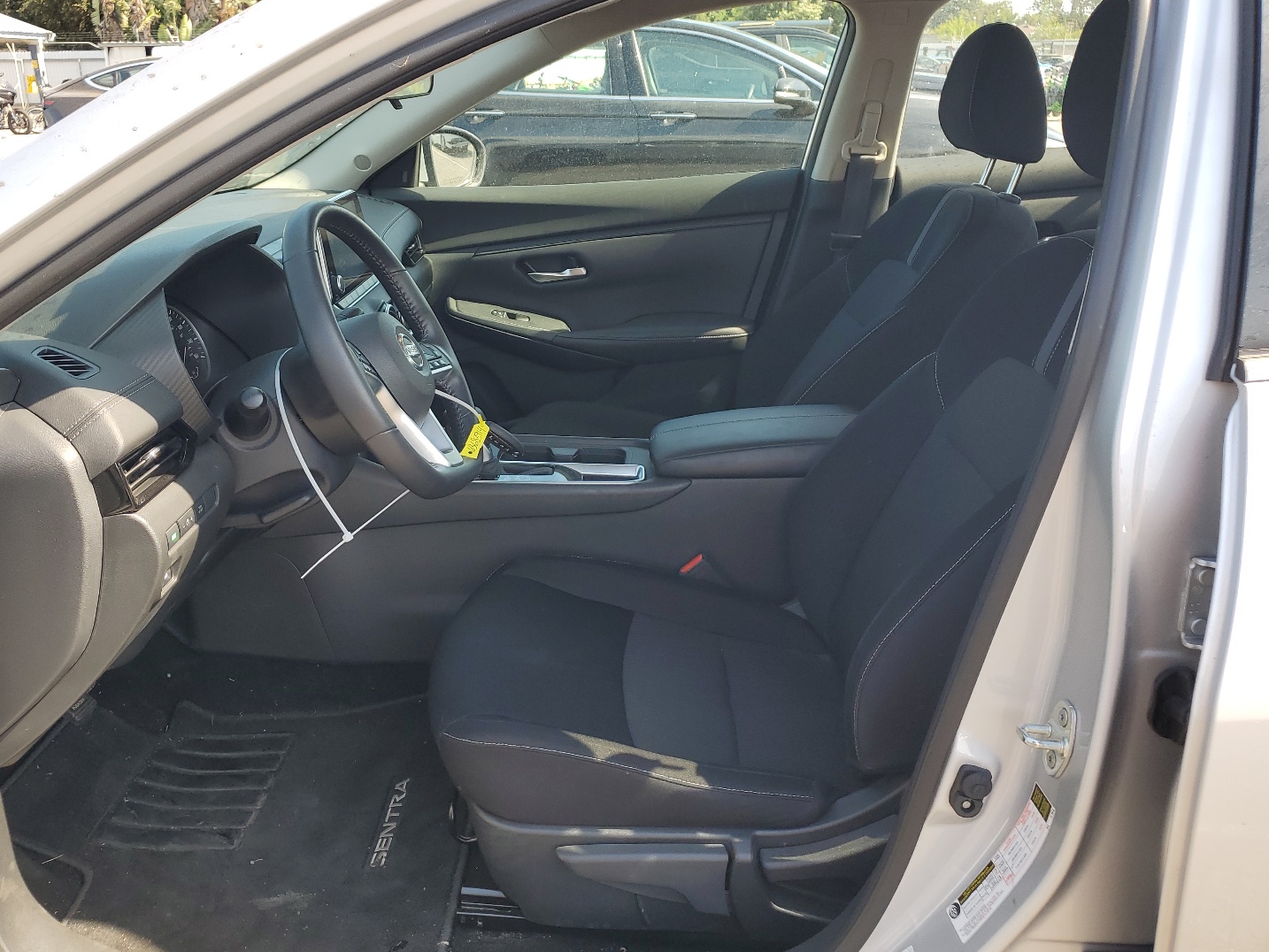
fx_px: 1063
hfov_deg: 61.6
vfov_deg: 48.2
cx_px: 595
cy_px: 426
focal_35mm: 29
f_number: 1.5
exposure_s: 1/417
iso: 50
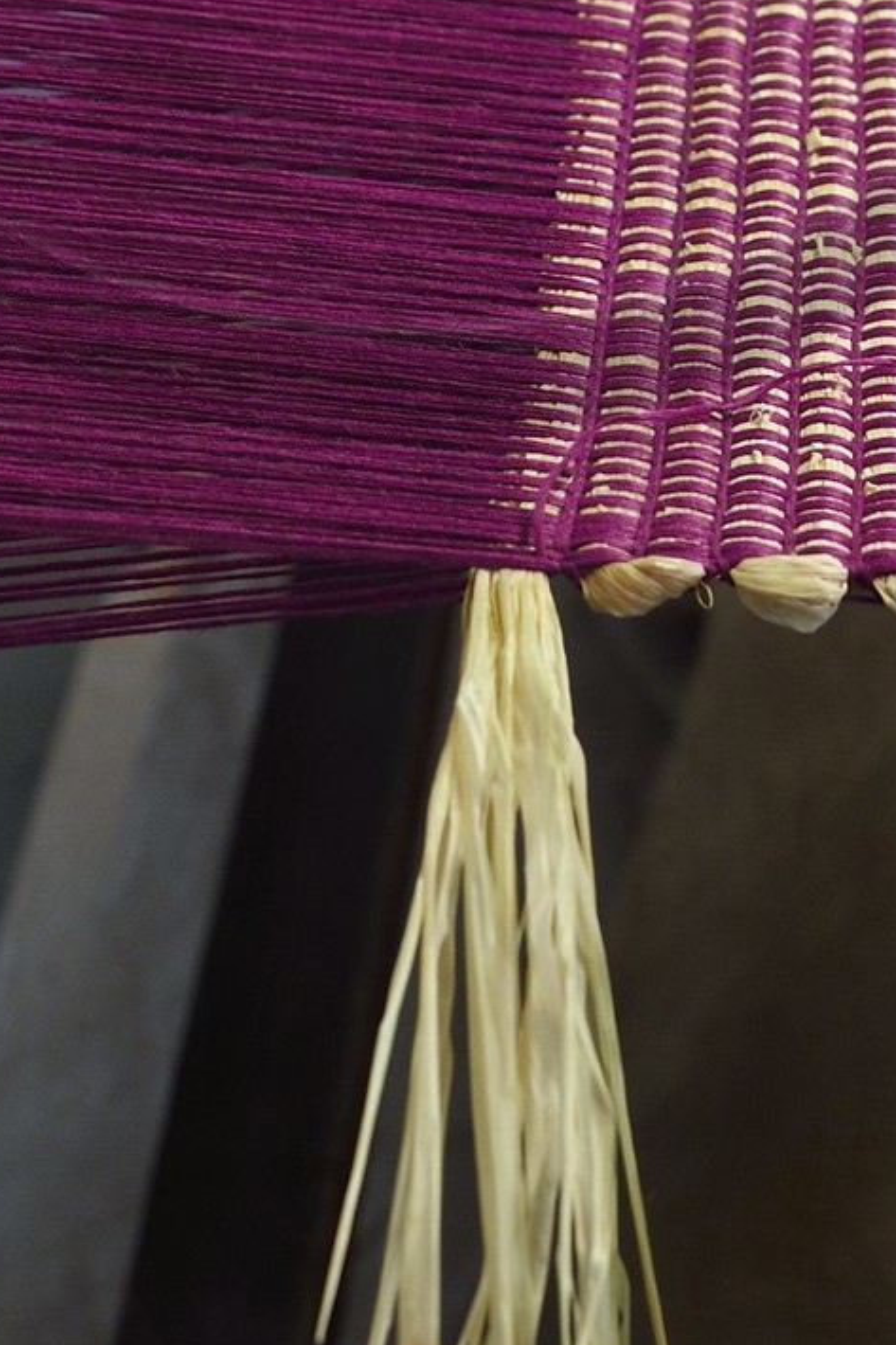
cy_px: -449
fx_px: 6573
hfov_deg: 7.8
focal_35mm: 176
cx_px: 398
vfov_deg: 11.4
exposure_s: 1/30
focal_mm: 52
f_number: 7.1
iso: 800
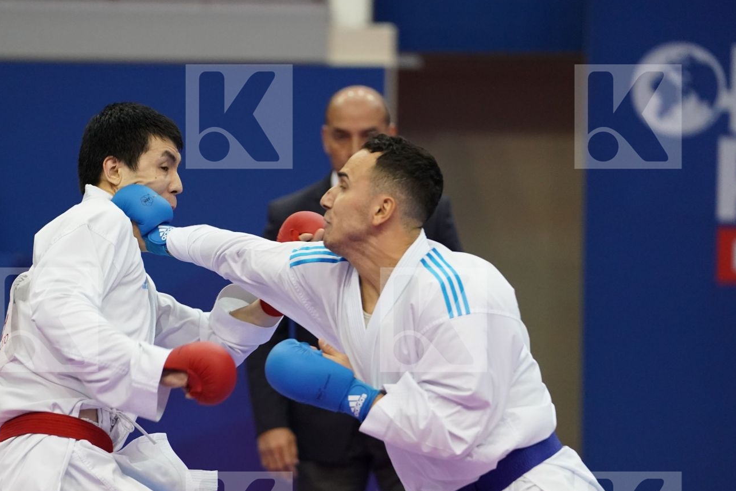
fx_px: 5335
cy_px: 320
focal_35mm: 261
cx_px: 239
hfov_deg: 7.9
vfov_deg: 5.3
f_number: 2.8
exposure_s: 1/1000
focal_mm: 186
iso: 4000
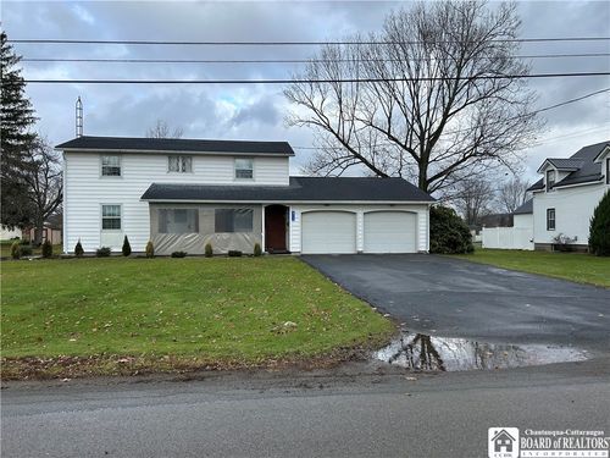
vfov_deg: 53.1
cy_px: 229
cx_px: 305
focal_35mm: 26
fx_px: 458
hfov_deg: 67.3
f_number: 1.5
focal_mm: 5.7
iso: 50
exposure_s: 1/1311
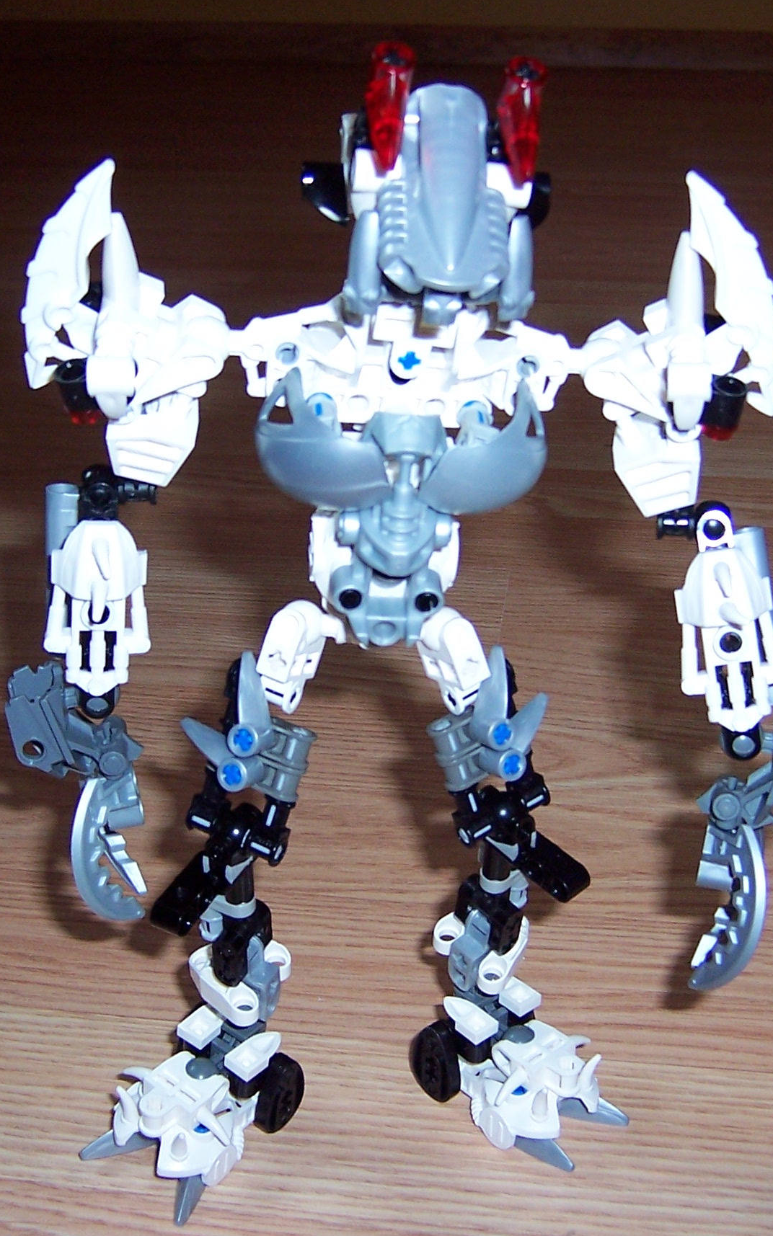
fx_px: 1584
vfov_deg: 42.6
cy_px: 621
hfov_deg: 27.4
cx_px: 368
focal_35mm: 47
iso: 140
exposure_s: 1/60
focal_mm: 5.5
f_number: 2.8
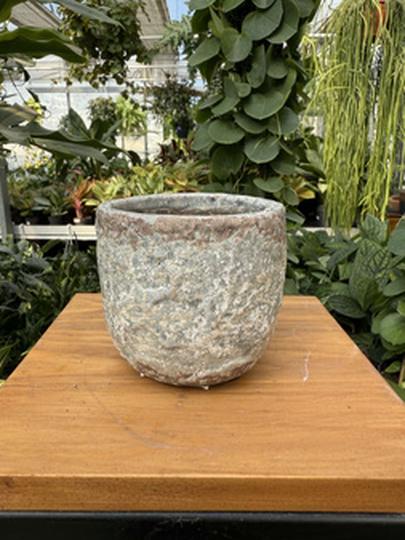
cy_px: 279
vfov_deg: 67.3
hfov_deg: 53.1
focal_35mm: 26
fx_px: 405
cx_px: 196
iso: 40
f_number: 2.2
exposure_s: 1/395
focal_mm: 2.22
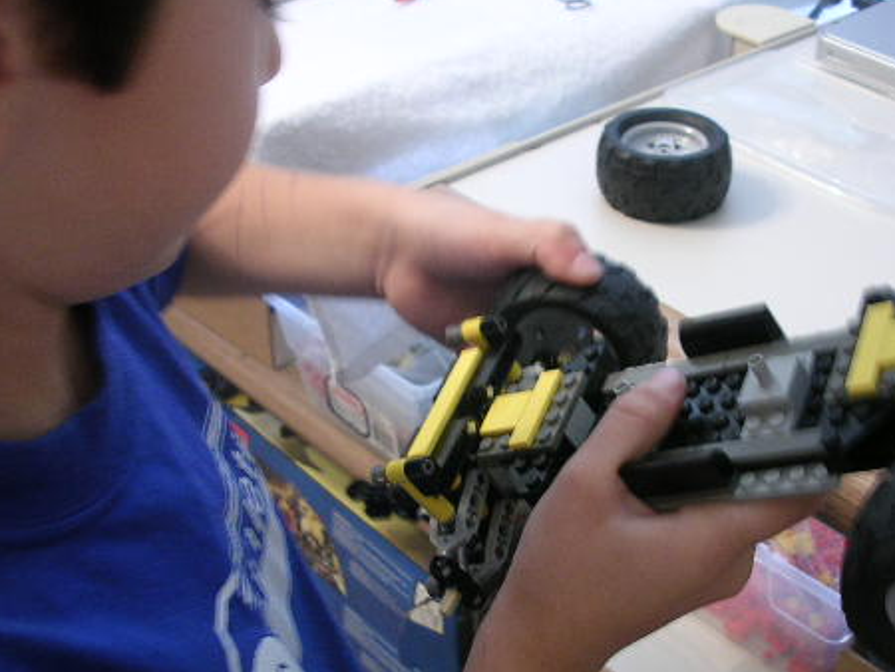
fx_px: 1397
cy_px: 388
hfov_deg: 35.2
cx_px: 589
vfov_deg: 27.0
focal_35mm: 54
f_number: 2.8
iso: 64
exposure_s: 1/5.7
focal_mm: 5.8
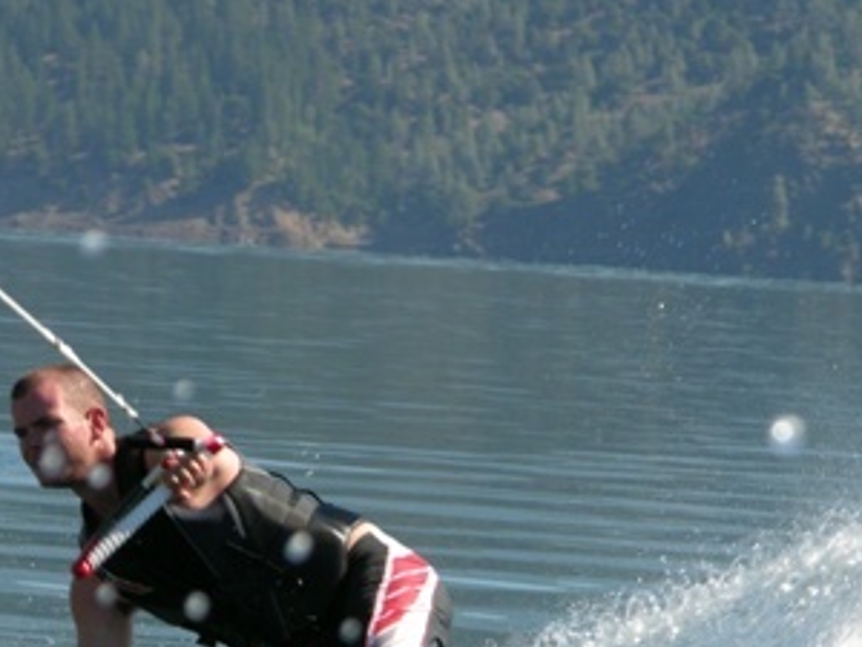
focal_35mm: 405
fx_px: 10085
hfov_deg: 4.9
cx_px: 454
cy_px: 638
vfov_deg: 3.7
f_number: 5.1
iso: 50
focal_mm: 48.5
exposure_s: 1/250
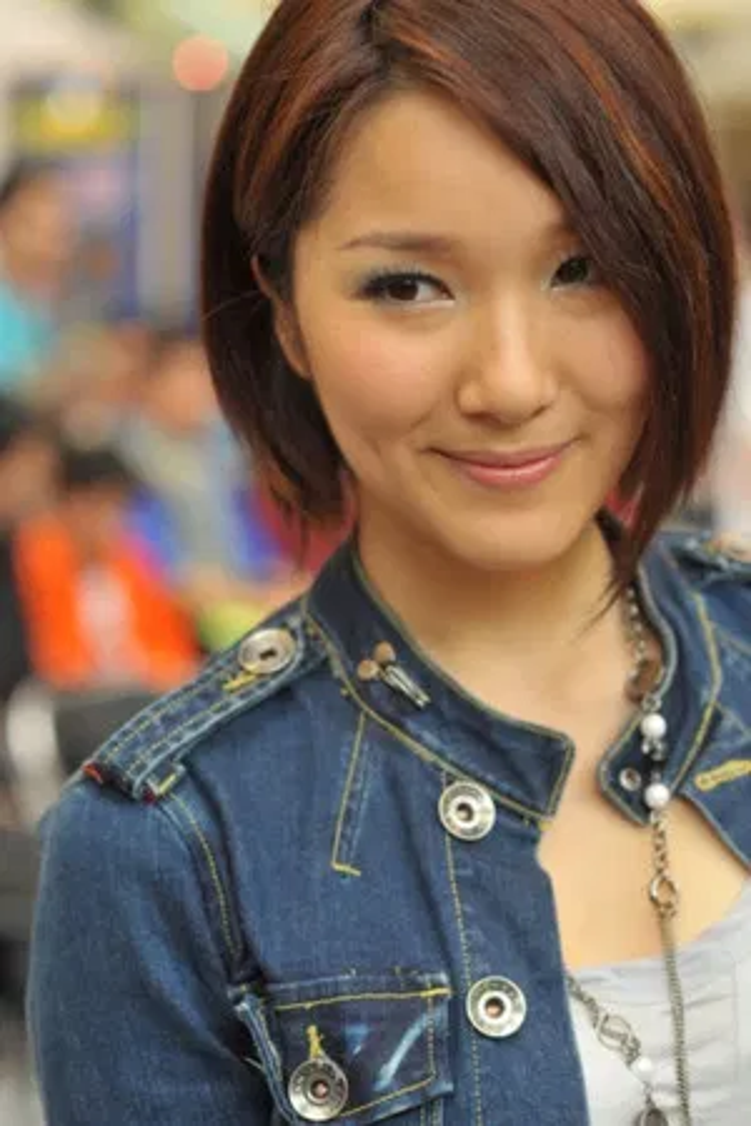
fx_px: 2660
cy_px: 563
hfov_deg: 16.1
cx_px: 376
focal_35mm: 85
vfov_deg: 23.9
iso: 250
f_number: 3.2
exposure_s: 1/125
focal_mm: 85
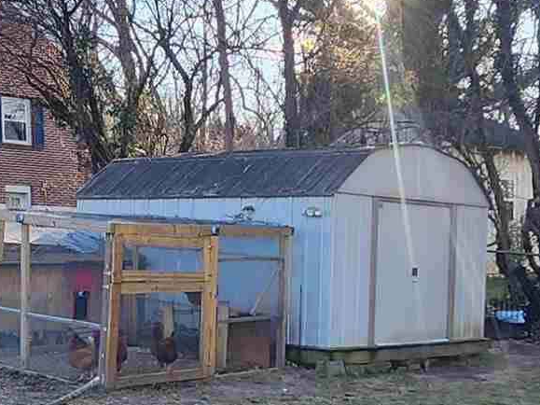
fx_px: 1076
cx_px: 330
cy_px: 337
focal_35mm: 69
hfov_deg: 28.1
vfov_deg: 21.0
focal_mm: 2.2
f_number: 2.2
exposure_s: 1/321
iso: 50
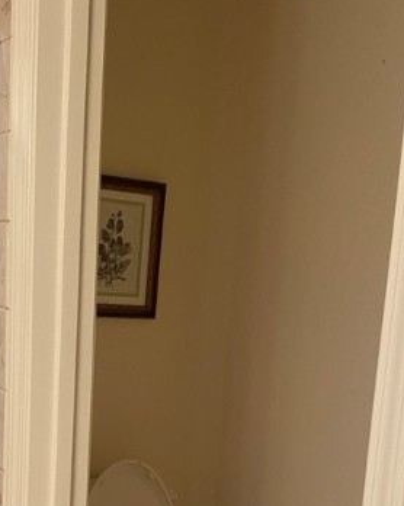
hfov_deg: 27.1
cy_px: 409
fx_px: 838
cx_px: 199
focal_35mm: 56
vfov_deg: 32.6
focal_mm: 4.25
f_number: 1.8
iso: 125
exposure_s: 1/60
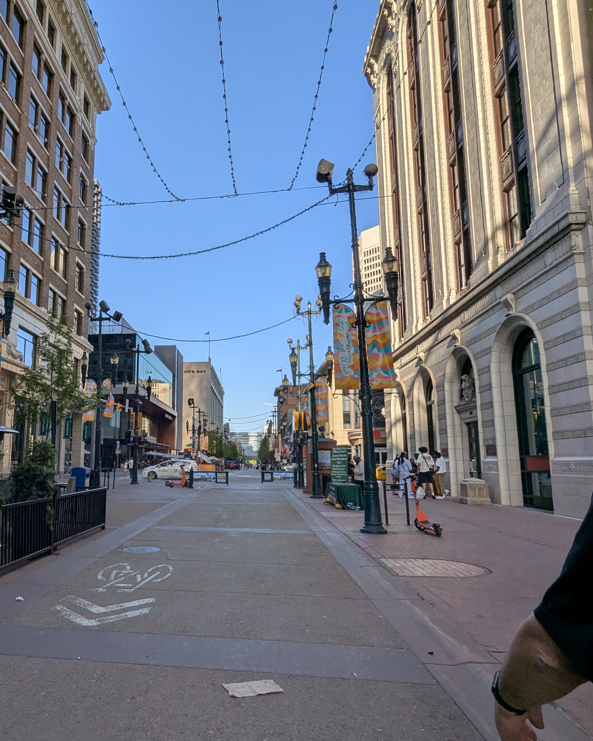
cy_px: 385
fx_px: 505
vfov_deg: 72.6
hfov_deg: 58.4
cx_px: 164
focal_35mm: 23
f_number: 2.2
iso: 45
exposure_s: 1/1021
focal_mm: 2.35
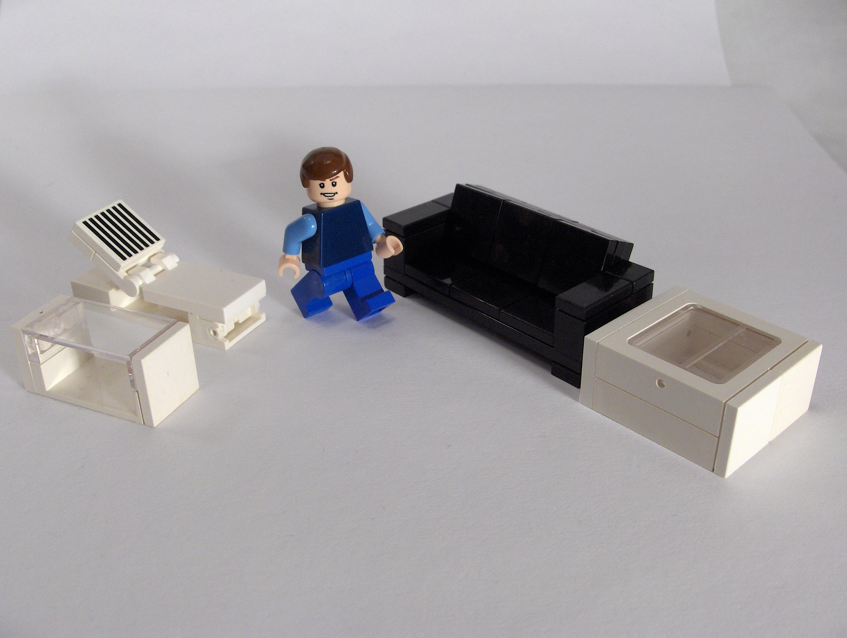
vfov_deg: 36.9
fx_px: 956
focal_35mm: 39
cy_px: 319
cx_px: 424
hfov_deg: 47.8
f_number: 4.8
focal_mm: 8
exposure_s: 1/290
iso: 100
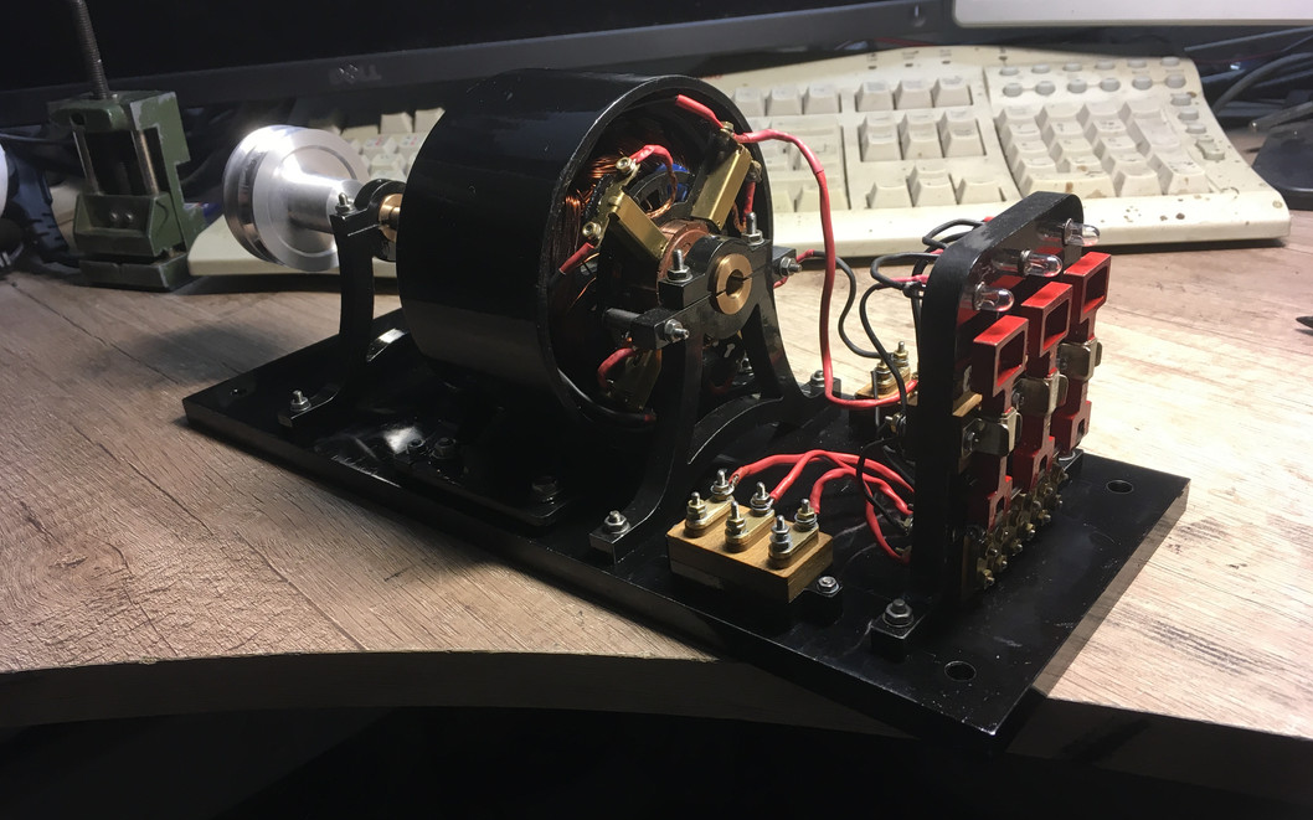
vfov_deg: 40.5
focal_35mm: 31
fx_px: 1109
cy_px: 466
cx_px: 652
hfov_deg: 61.2
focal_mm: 4.15
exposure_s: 1/33
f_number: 2.2
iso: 64
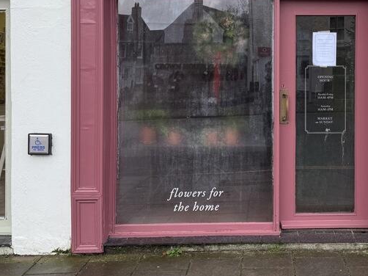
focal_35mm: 49
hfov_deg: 37.6
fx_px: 521
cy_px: 75
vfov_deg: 29.3
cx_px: 291
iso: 80
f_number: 1.78
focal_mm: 6.76
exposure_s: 1/457
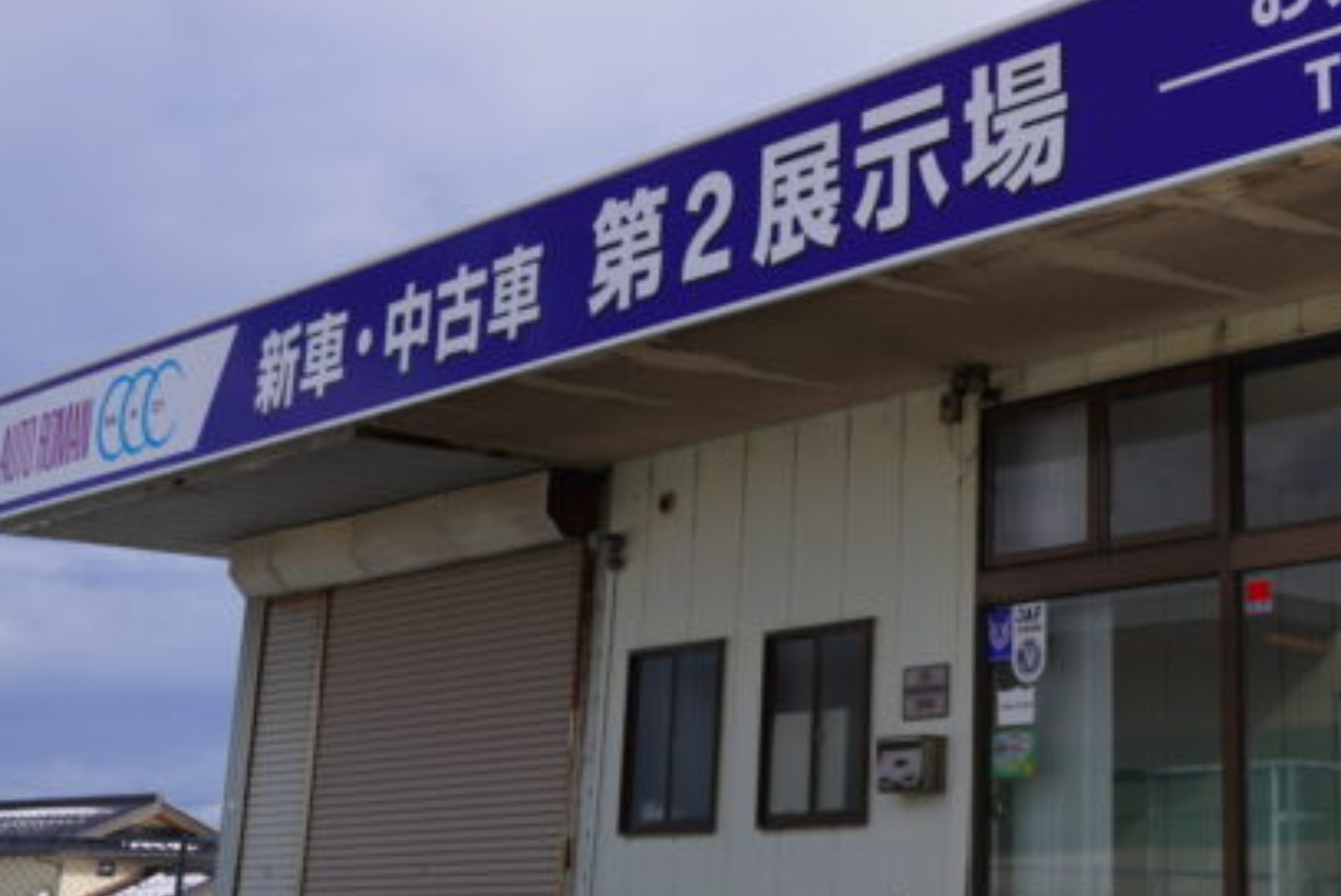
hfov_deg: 29.6
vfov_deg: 20.2
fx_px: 2460
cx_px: 1120
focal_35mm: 66
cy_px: 66
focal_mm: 35
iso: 100
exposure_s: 1/60
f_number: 6.3
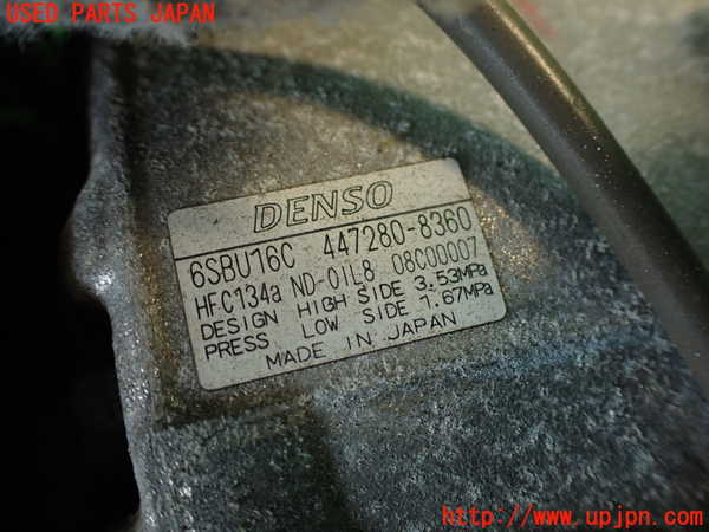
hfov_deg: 56.8
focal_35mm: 32
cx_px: 354
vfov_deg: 44.2
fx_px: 655
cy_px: 266
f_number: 2.4
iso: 250
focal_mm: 5.79
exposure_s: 1/30
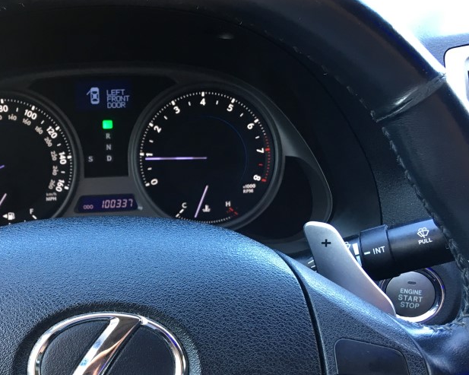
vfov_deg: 31.8
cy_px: 254
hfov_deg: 38.9
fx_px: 652
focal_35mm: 47
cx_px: 140
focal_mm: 4.15
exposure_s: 1/30
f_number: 2.2
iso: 64
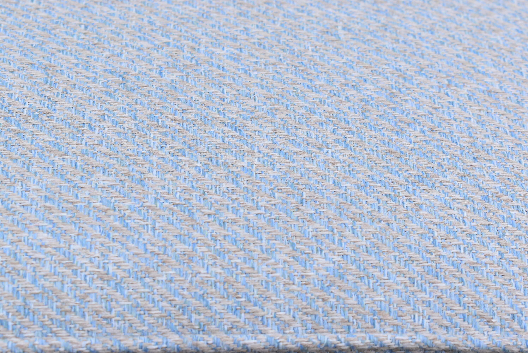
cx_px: 264
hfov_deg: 24.6
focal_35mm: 82
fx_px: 1211
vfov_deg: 16.6
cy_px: 176
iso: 400
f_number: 8
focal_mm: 55
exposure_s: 1/200
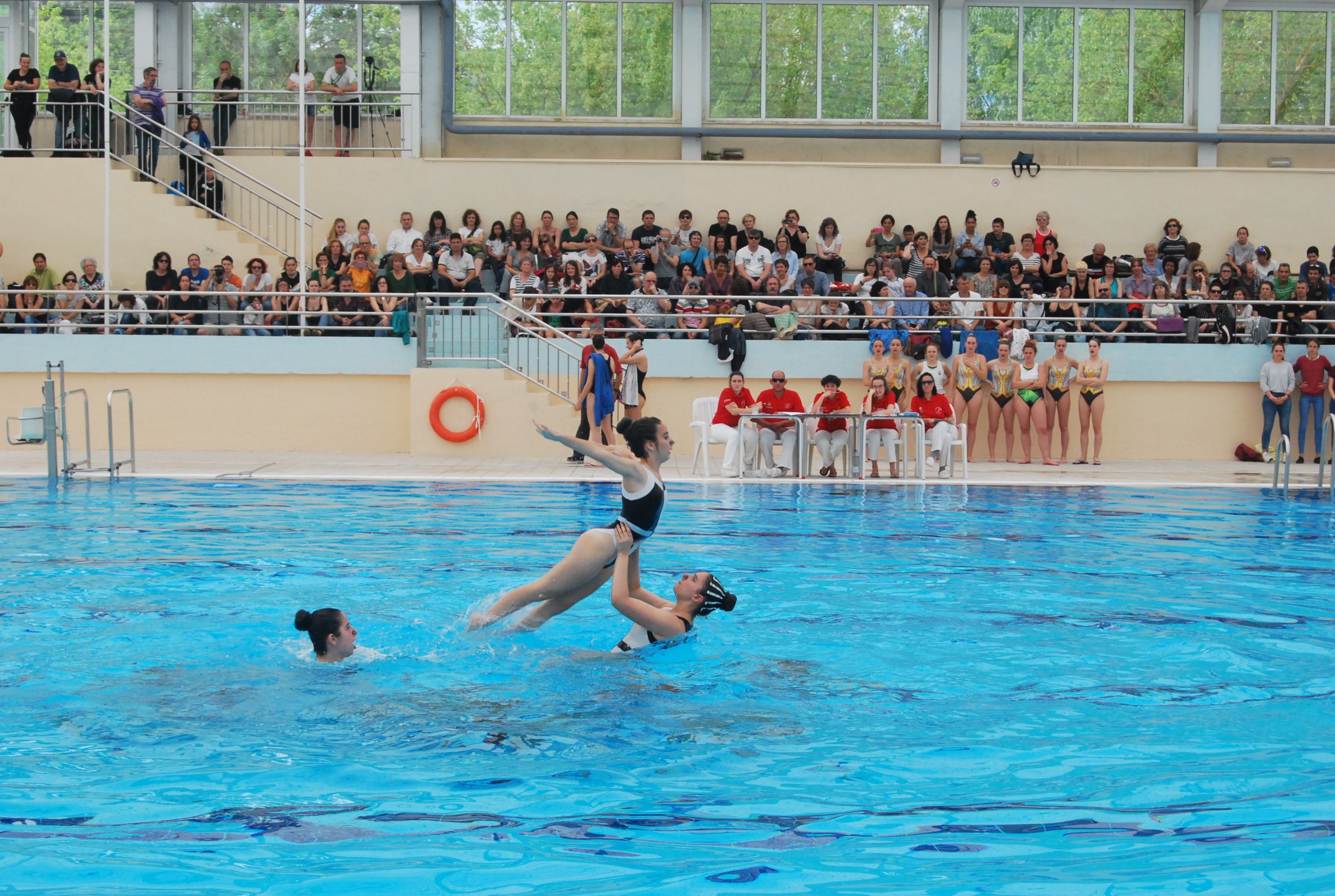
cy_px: 448
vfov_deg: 22.7
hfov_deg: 33.3
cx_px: 668
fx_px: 2230
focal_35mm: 60
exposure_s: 1/400
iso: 800
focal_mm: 40
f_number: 13
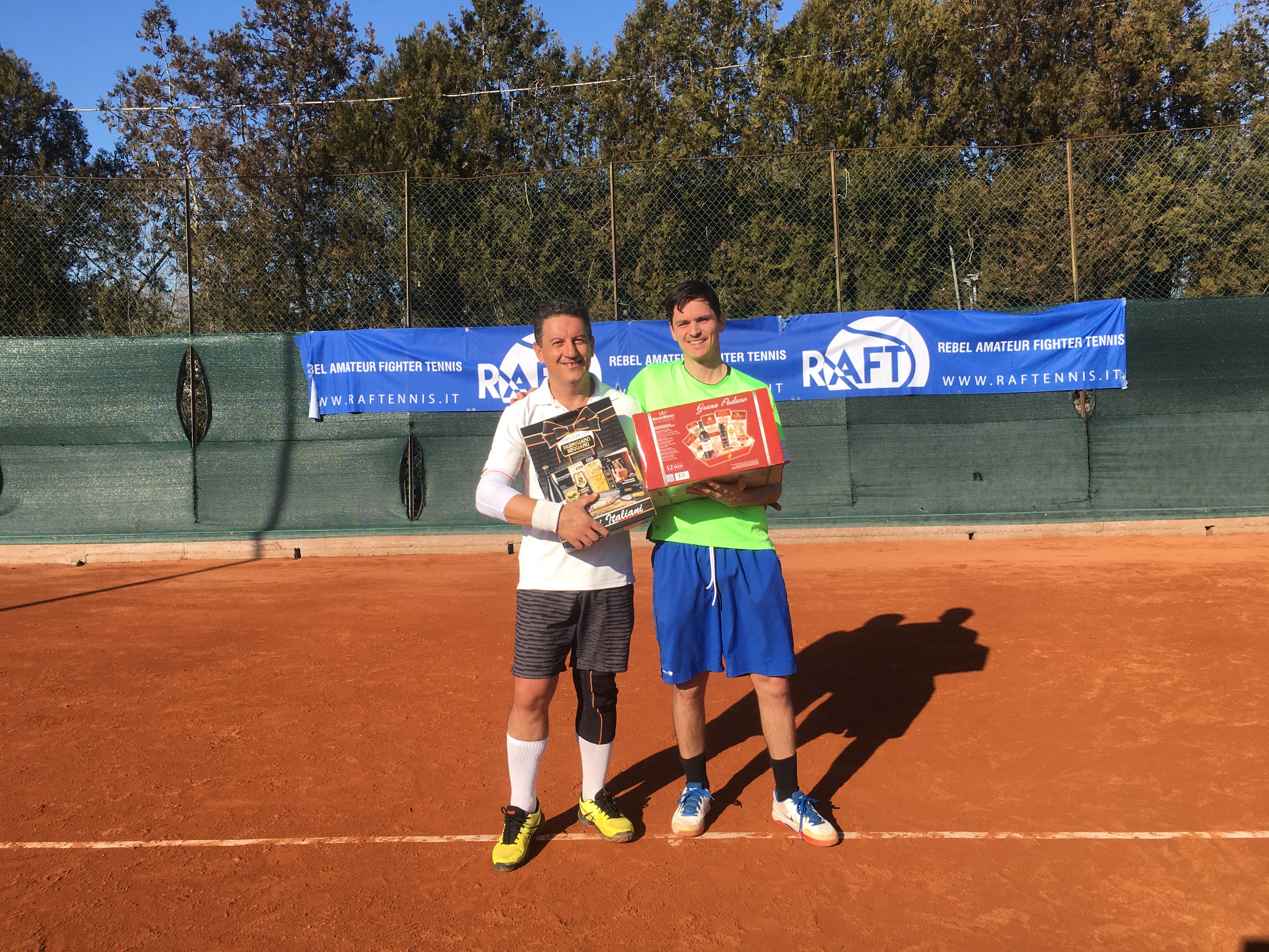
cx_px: 634
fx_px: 1063
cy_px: 476
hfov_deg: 61.7
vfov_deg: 48.2
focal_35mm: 29
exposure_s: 1/1637
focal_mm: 4.15
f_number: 2.2
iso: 25
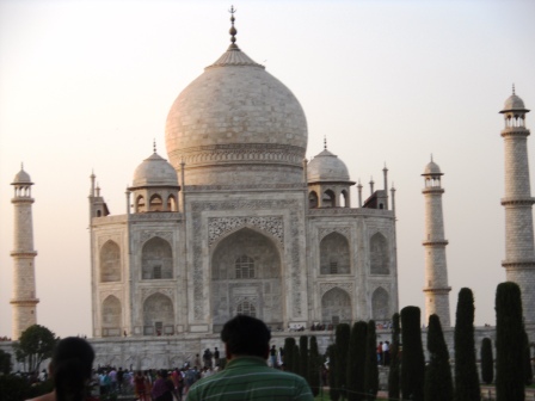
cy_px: 200
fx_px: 1700
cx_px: 268
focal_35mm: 110
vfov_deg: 13.5
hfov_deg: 17.9
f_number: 4.8
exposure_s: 1/112
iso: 80
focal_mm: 19.67
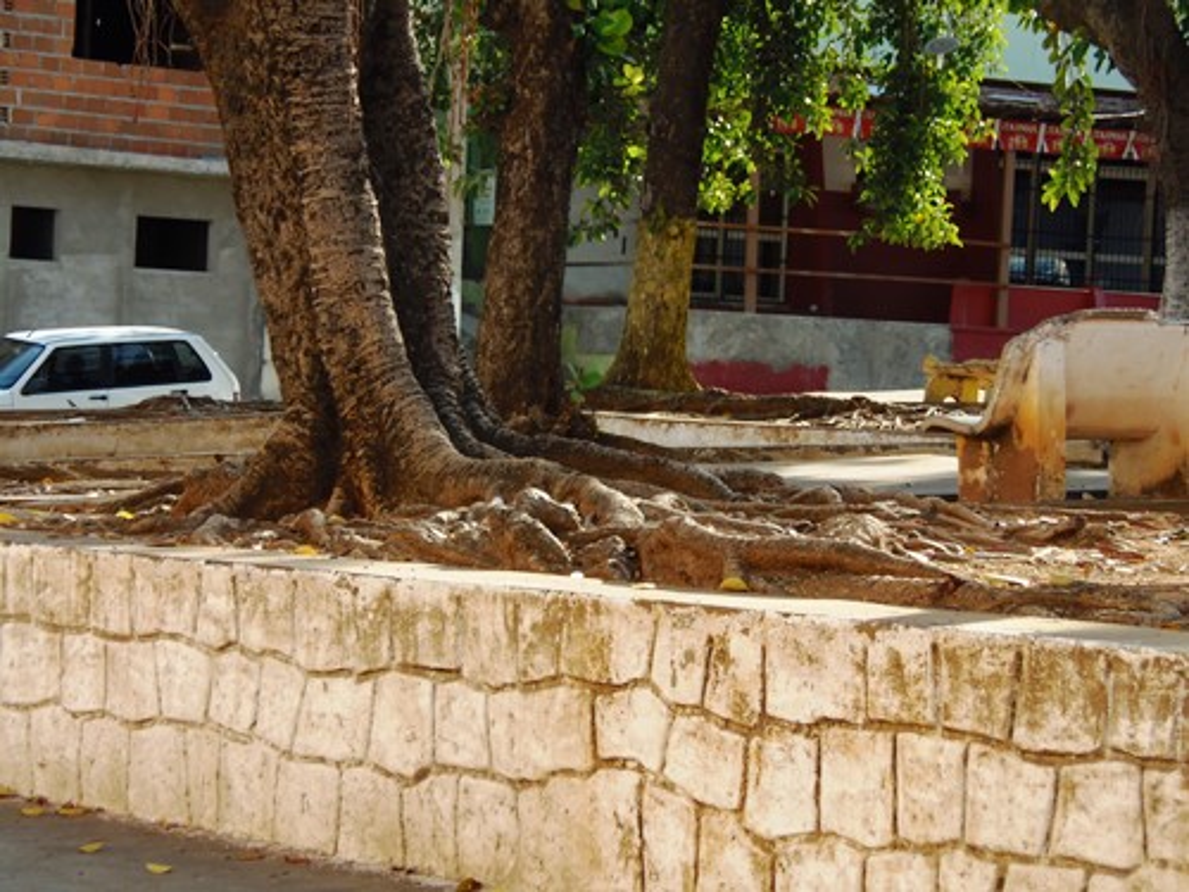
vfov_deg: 12.8
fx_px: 3984
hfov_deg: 17.0
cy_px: 446
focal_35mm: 116
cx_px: 594
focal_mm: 21.4
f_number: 4.5
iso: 64
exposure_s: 1/160
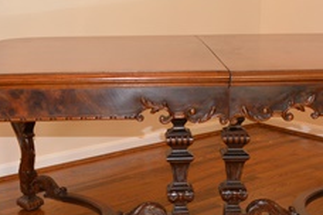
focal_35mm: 71
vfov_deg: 18.8
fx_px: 637
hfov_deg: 28.4
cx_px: 184
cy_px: 205
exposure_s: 1/60
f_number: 3.5
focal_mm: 18
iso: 560
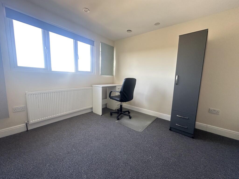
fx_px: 97
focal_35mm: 14
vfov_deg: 85.7
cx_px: 120
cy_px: 90
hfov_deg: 102.1
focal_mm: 2.22
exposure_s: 1/99
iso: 125
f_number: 2.2
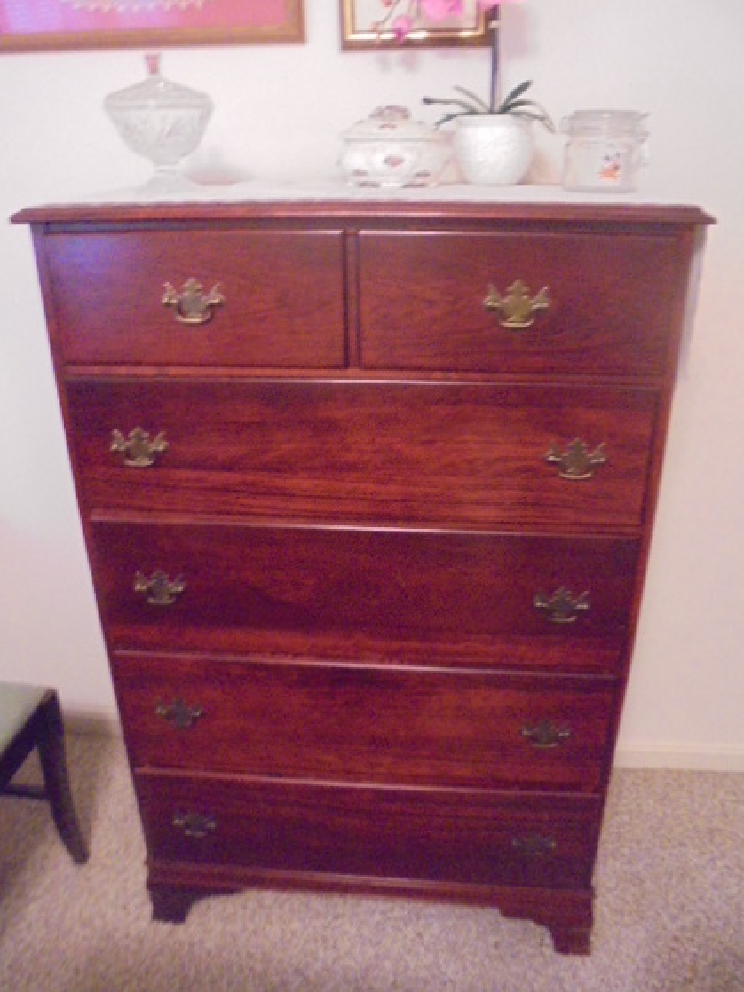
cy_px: 479
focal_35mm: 27
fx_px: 774
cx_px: 379
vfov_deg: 65.3
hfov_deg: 51.3
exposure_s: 1/13
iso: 800
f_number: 3.5
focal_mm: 4.6
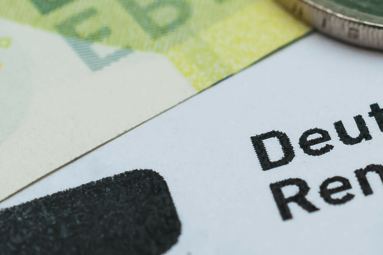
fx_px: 1732
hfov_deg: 12.3
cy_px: 127
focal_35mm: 163
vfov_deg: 8.4
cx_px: 476
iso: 200
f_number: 7.1
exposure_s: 1/60
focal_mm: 40
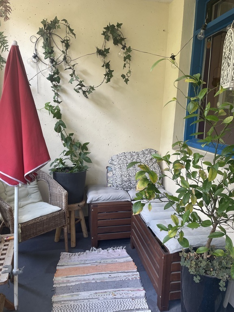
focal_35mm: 26
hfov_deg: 53.1
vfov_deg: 67.3
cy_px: 156
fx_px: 234
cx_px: 117
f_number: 1.6
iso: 80
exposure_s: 1/121
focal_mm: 4.2
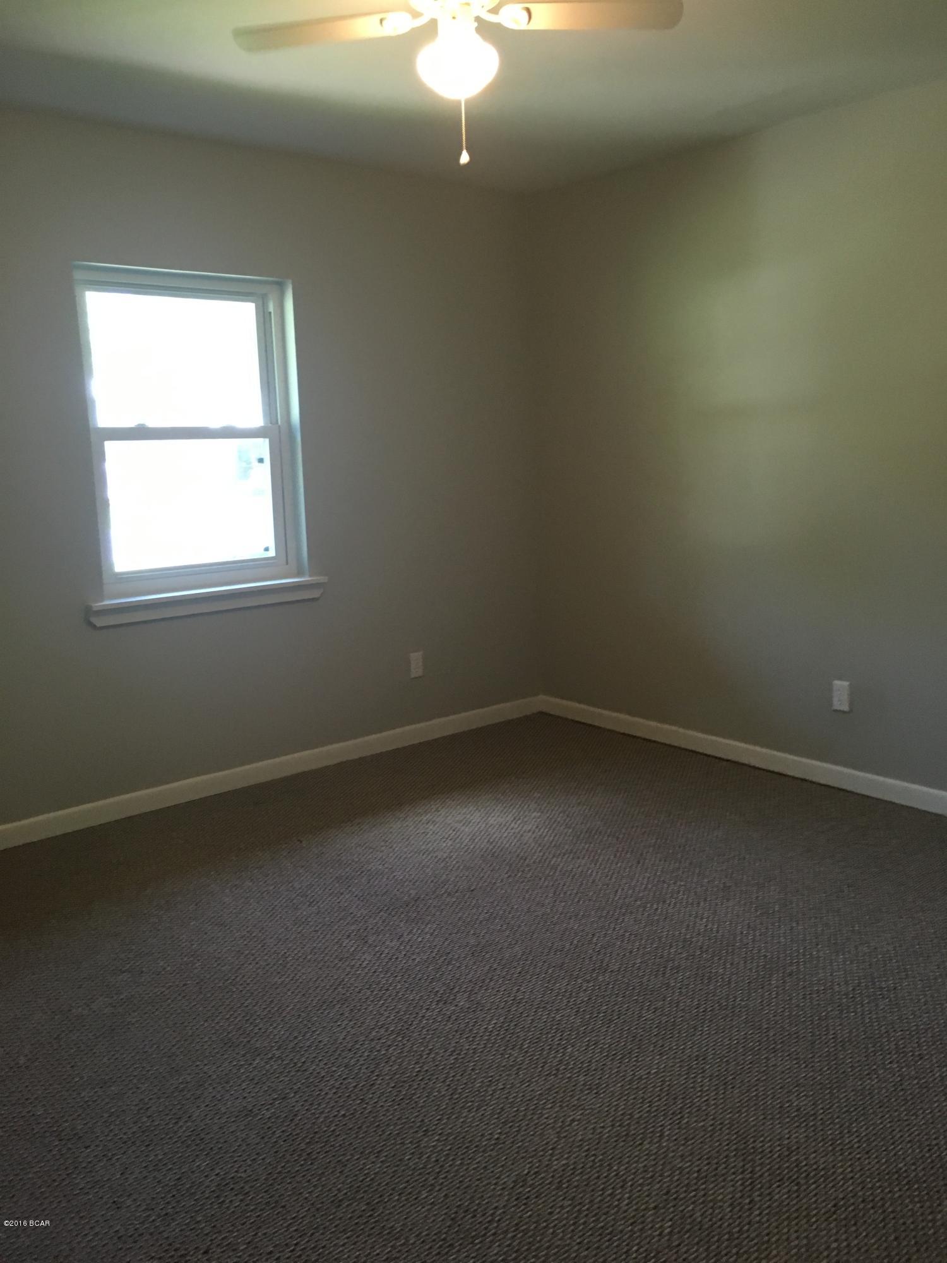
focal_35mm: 29
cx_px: 474
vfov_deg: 61.7
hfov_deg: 48.2
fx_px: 1058
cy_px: 632
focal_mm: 4.15
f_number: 2.2
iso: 125
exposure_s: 1/30
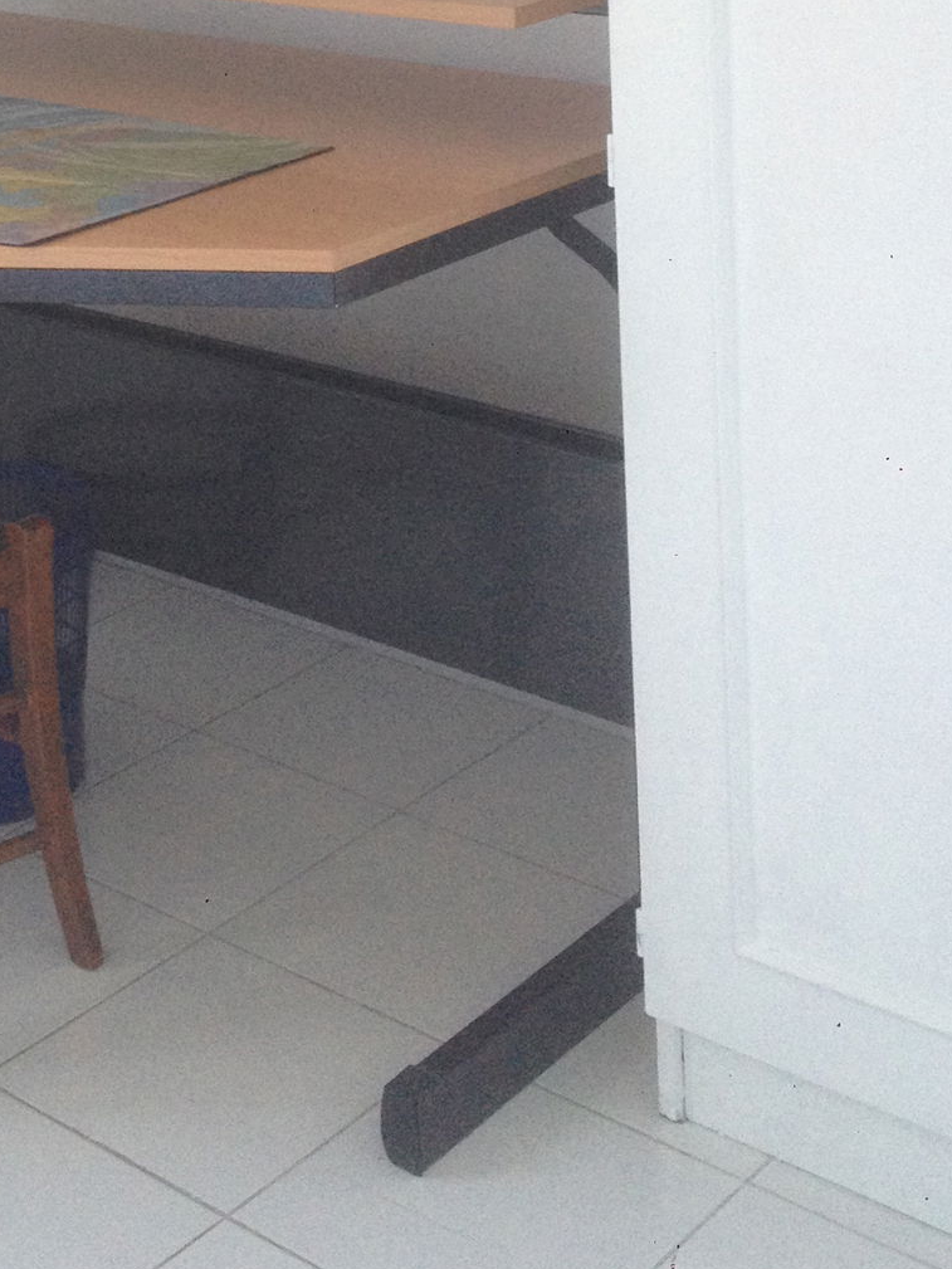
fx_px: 2713
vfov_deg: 25.2
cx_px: 155
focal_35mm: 74
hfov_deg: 19.6
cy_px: 41
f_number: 2.4
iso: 160
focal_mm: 4.28
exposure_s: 1/20
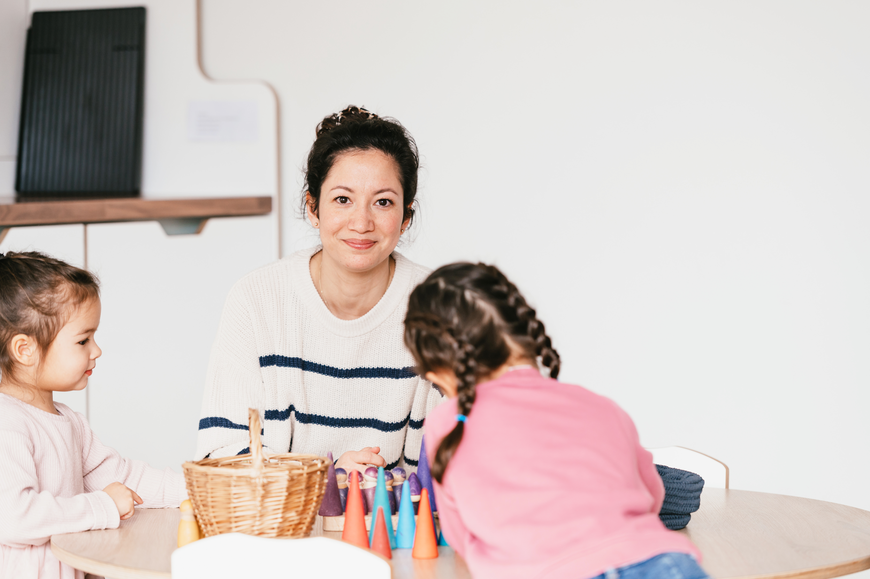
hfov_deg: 15.8
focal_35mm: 130
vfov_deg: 10.5
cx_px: 435
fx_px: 3140
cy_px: 290
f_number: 2.8
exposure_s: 1/400
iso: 400
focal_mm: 130
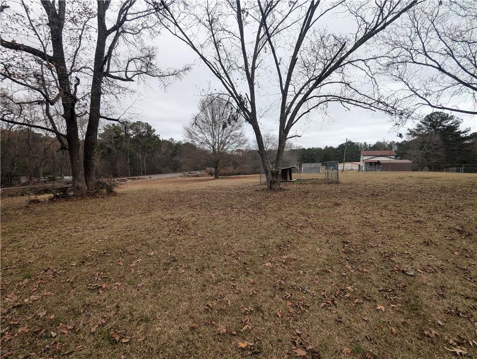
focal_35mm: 16
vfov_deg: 78.2
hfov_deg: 94.4
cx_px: 238
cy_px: 180
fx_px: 221
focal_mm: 2.35
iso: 50
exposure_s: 1/502
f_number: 2.2
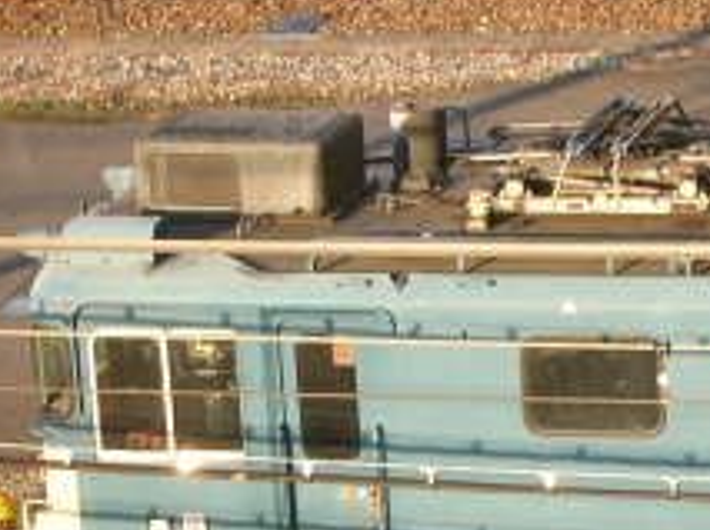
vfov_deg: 6.0
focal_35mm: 247
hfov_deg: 8.0
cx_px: 637
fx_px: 5058
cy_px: 520
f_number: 4.9
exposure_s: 1/80.3
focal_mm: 17.4
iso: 50
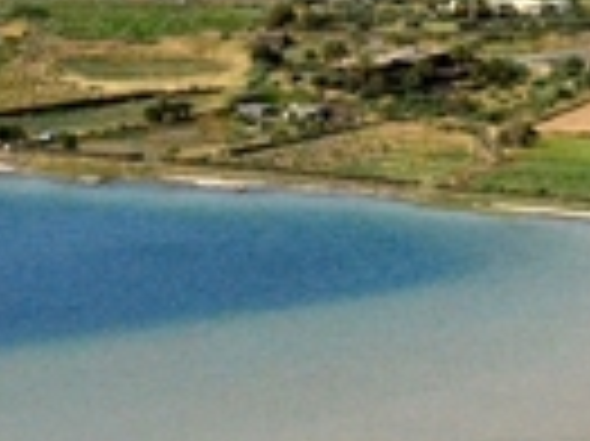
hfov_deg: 8.2
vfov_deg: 6.4
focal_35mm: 229
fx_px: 3900
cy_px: -182
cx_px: -644
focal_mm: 26
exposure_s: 1/1000
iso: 1600
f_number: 16
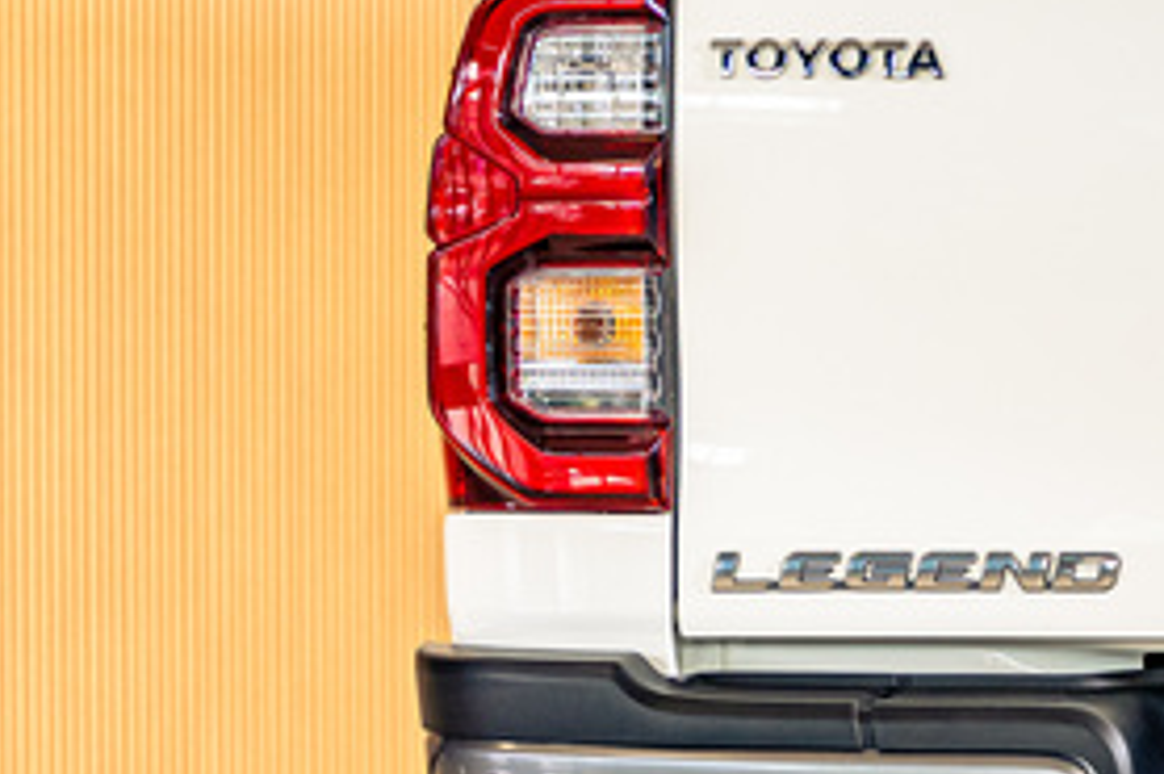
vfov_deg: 8.5
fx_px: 5235
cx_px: 1685
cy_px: 569
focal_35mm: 162
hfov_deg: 12.2
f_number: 2.8
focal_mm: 44
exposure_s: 1/160
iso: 400
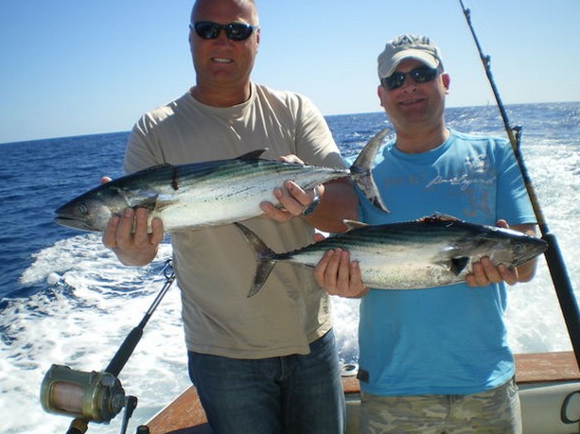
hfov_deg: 50.2
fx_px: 620
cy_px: 220
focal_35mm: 37
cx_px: 293
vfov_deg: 38.6
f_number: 4.6
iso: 50
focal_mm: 6.3
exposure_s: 1/500
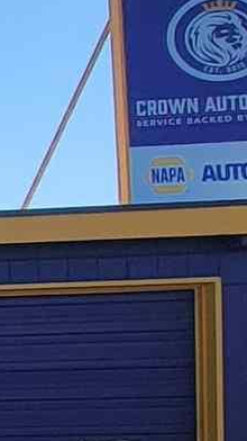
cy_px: 465
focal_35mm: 111
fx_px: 1295
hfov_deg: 5.6
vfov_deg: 18.7
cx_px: -1153
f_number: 2.2
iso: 50
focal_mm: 2.2
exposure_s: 1/1078
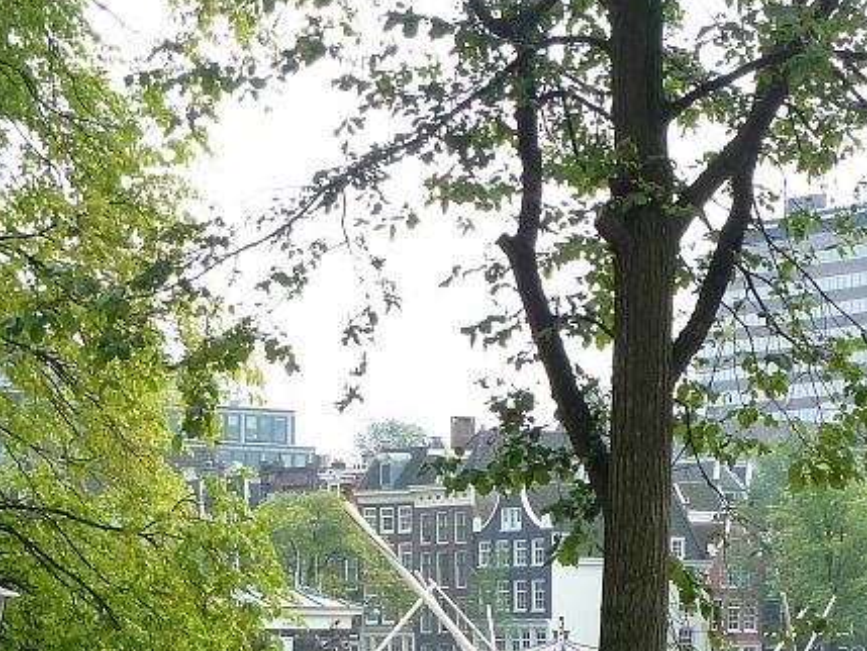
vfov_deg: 11.7
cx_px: 532
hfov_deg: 15.9
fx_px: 3107
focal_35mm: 124
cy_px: 756
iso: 80
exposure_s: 1/100
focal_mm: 8.5
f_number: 3.8
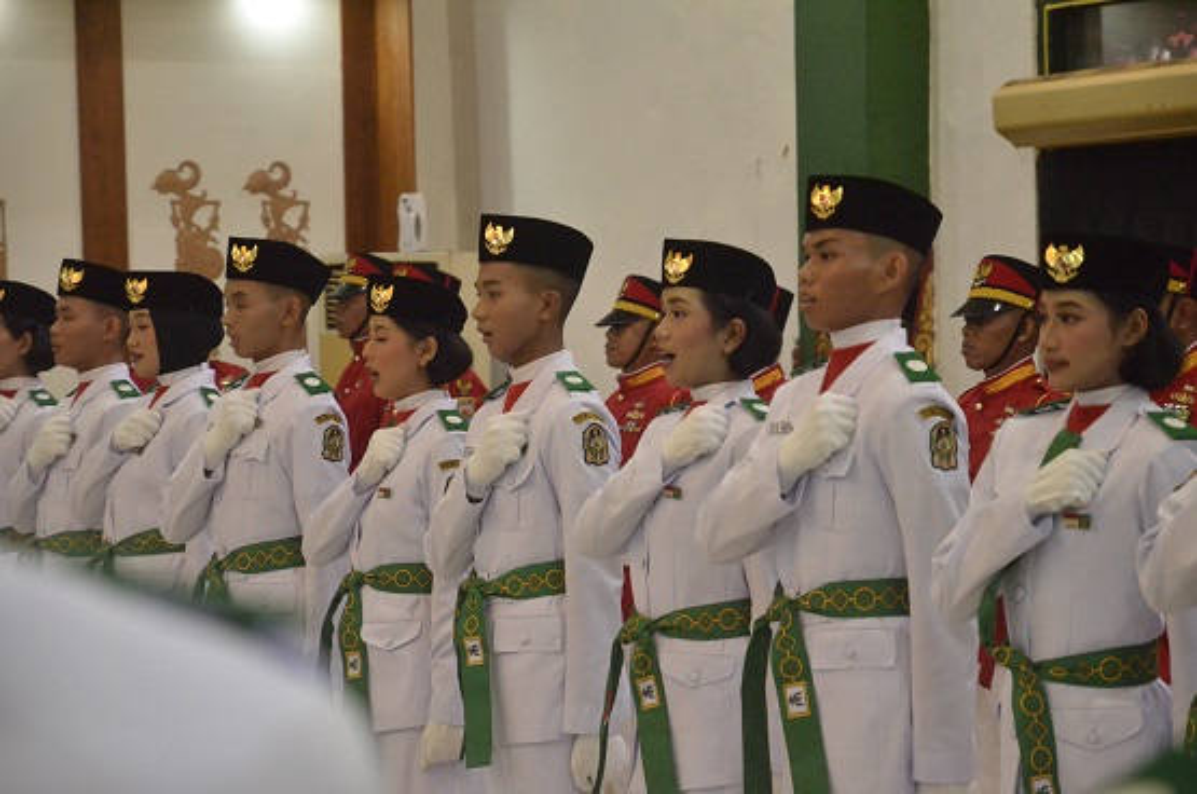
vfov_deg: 10.7
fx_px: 4232
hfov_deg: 16.1
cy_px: 397
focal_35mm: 128
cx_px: 598
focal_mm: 85
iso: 5000
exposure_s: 1/100
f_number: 5.6
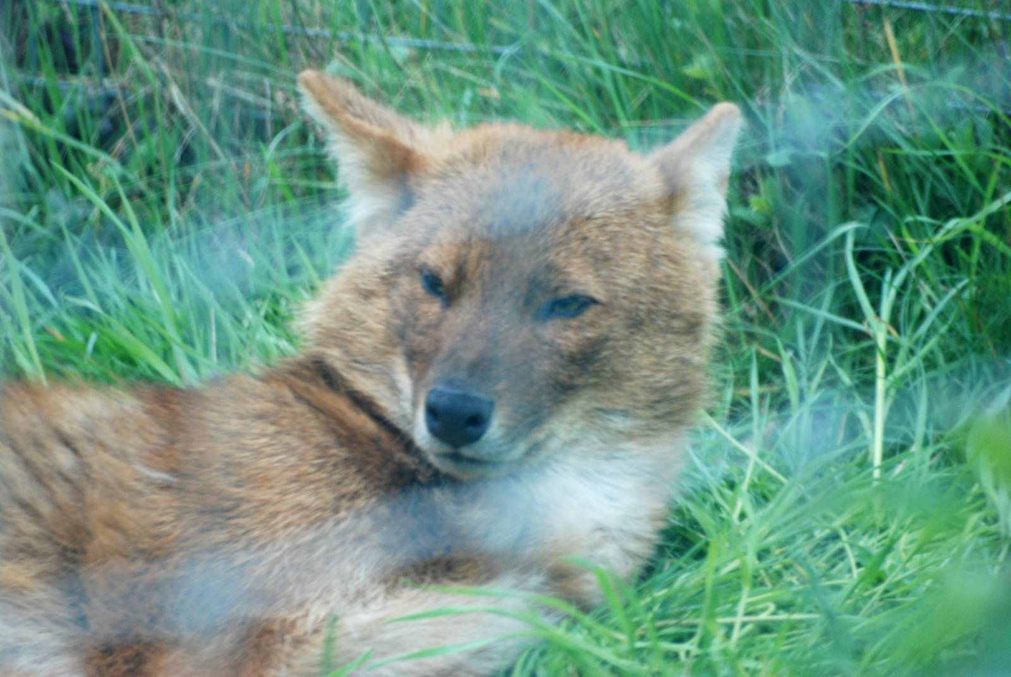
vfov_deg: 3.4
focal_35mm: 405
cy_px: 338
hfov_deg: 5.1
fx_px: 11387
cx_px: 506
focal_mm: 270
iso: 400
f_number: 5.6
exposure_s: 1/80
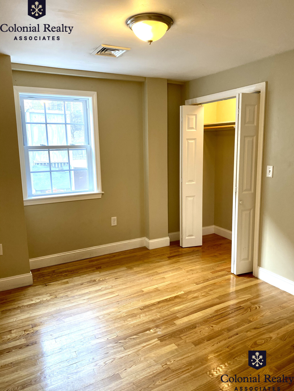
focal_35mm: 26
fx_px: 294
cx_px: 147
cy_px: 196
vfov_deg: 67.3
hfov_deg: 53.1
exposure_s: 1/60
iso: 125
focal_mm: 4.25
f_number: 1.8
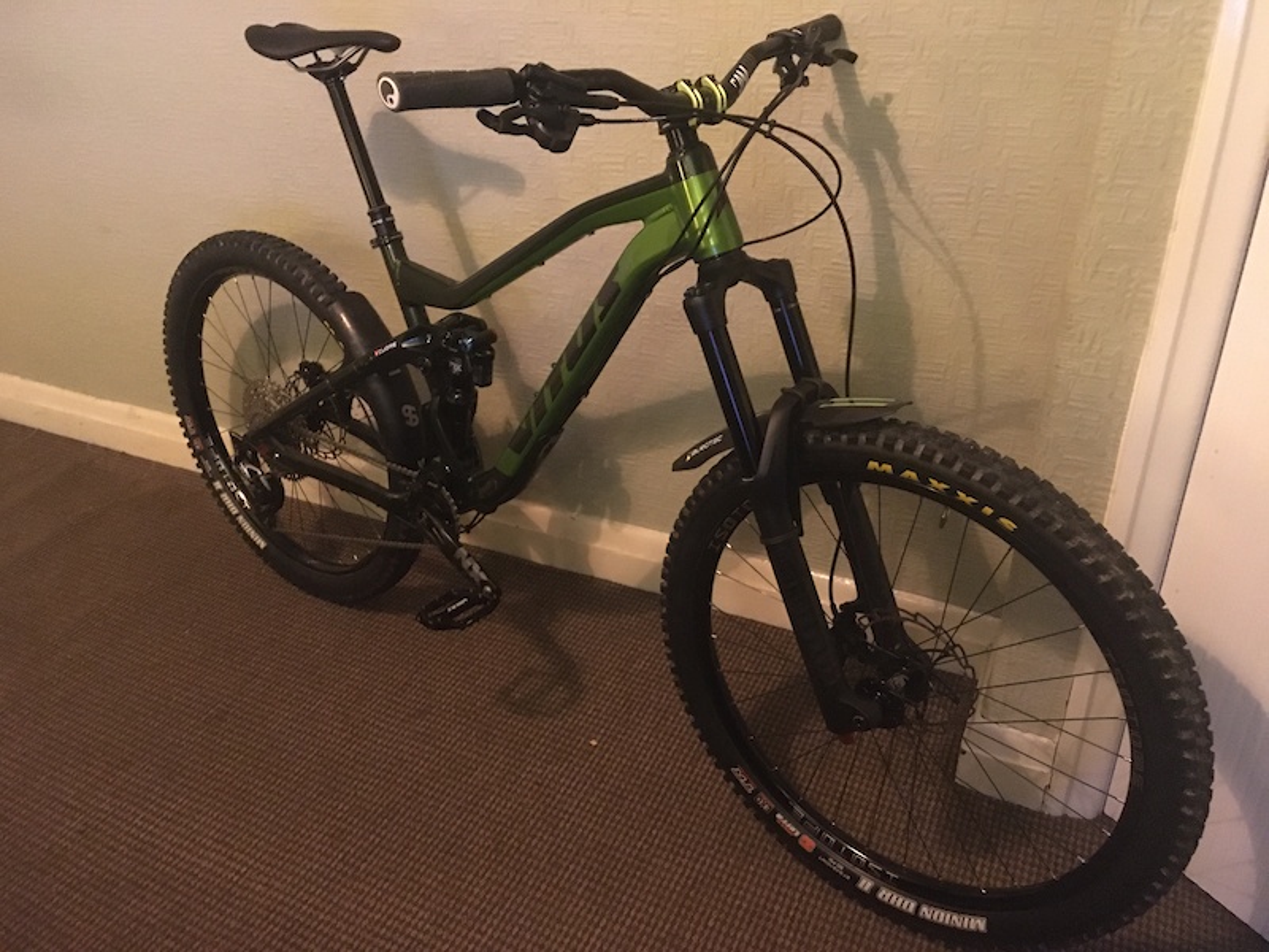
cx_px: 634
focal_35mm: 29
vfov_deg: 48.2
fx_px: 1063
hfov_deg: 61.7
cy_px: 476
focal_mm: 4.15
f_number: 2.2
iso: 800
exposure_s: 1/17
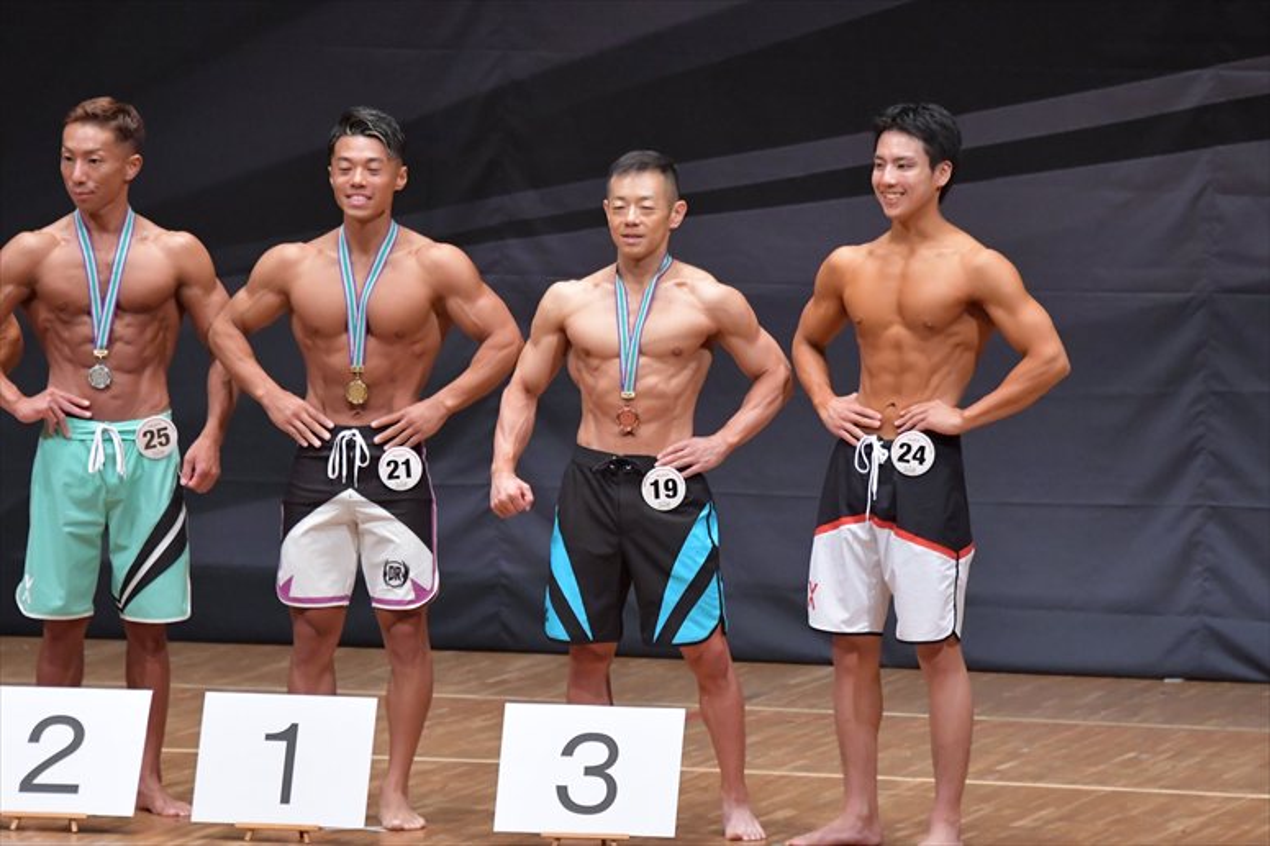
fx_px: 10049
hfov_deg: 7.2
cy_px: 423
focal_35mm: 285
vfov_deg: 4.8
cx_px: 635
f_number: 5.6
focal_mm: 190
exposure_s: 1/400
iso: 6400
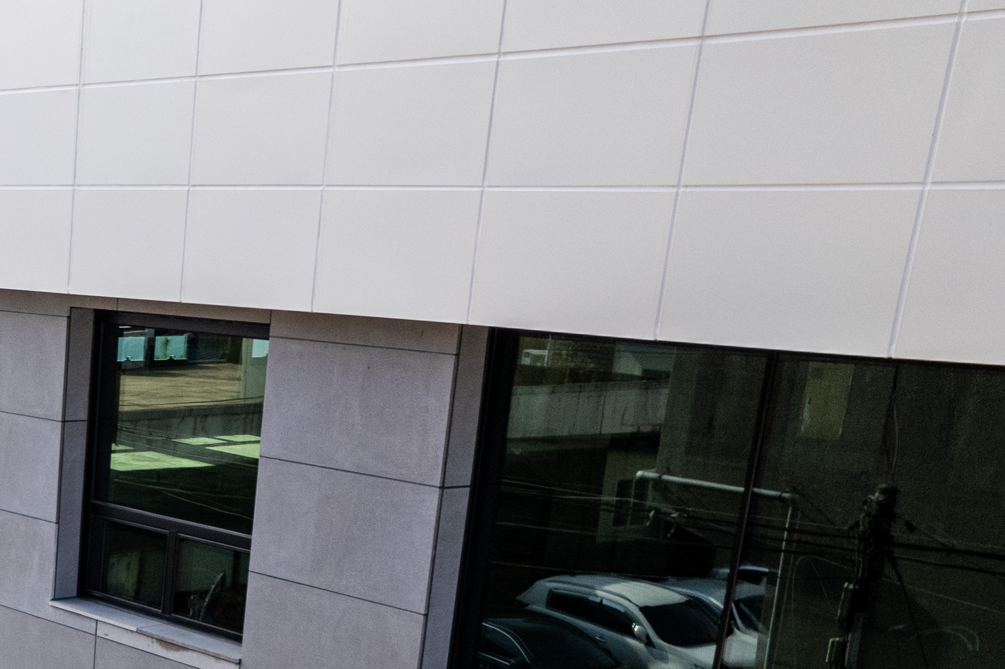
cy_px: 909
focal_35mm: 64
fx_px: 1786
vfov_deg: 19.3
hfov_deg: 27.2
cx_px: -245
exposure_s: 1/25
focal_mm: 8.38
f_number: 2.8
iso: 100
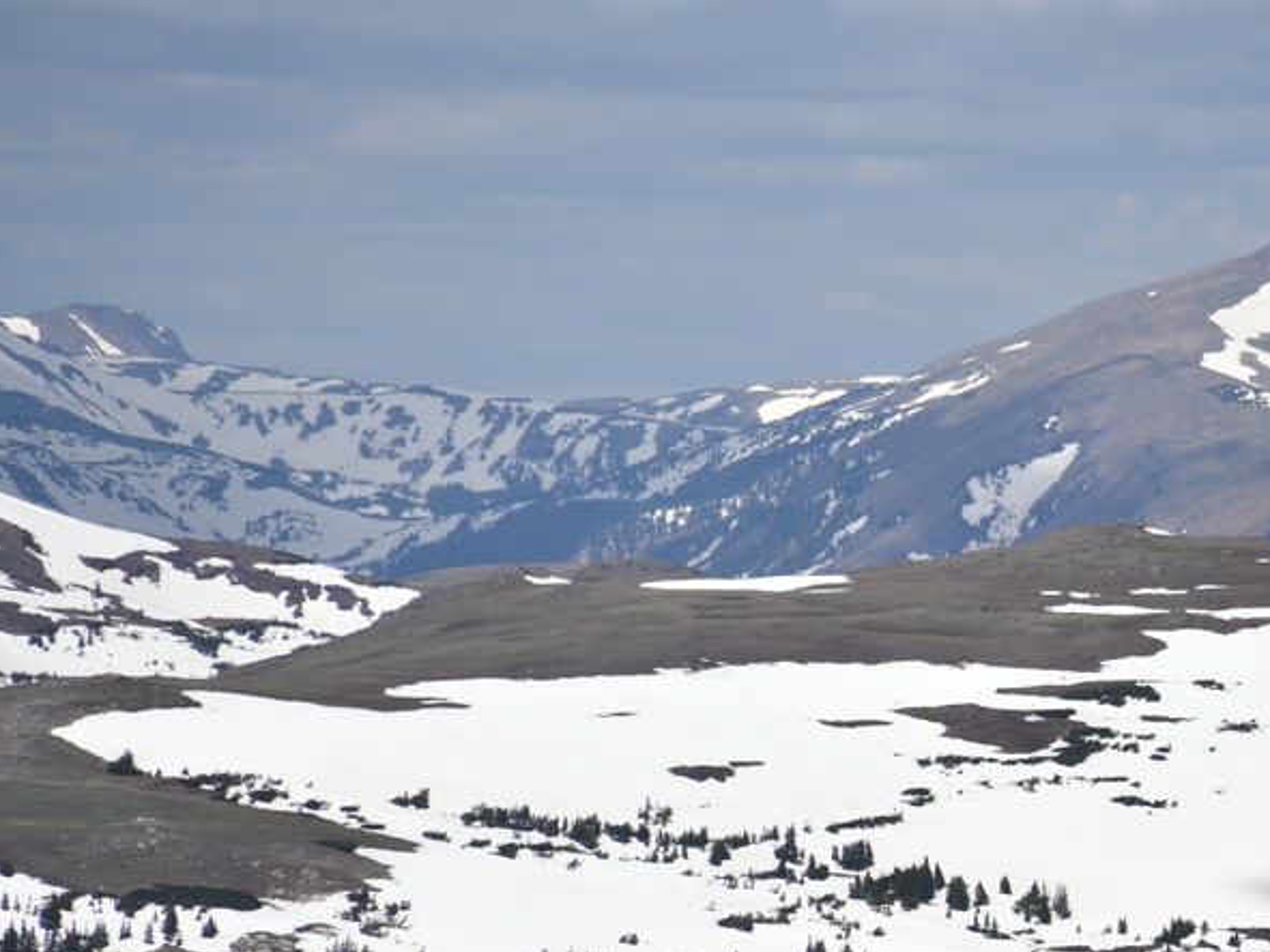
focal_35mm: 625
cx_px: 1324
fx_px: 22925
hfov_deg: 3.2
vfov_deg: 2.4
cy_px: 660
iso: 100
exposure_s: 1/640
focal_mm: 300
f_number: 9
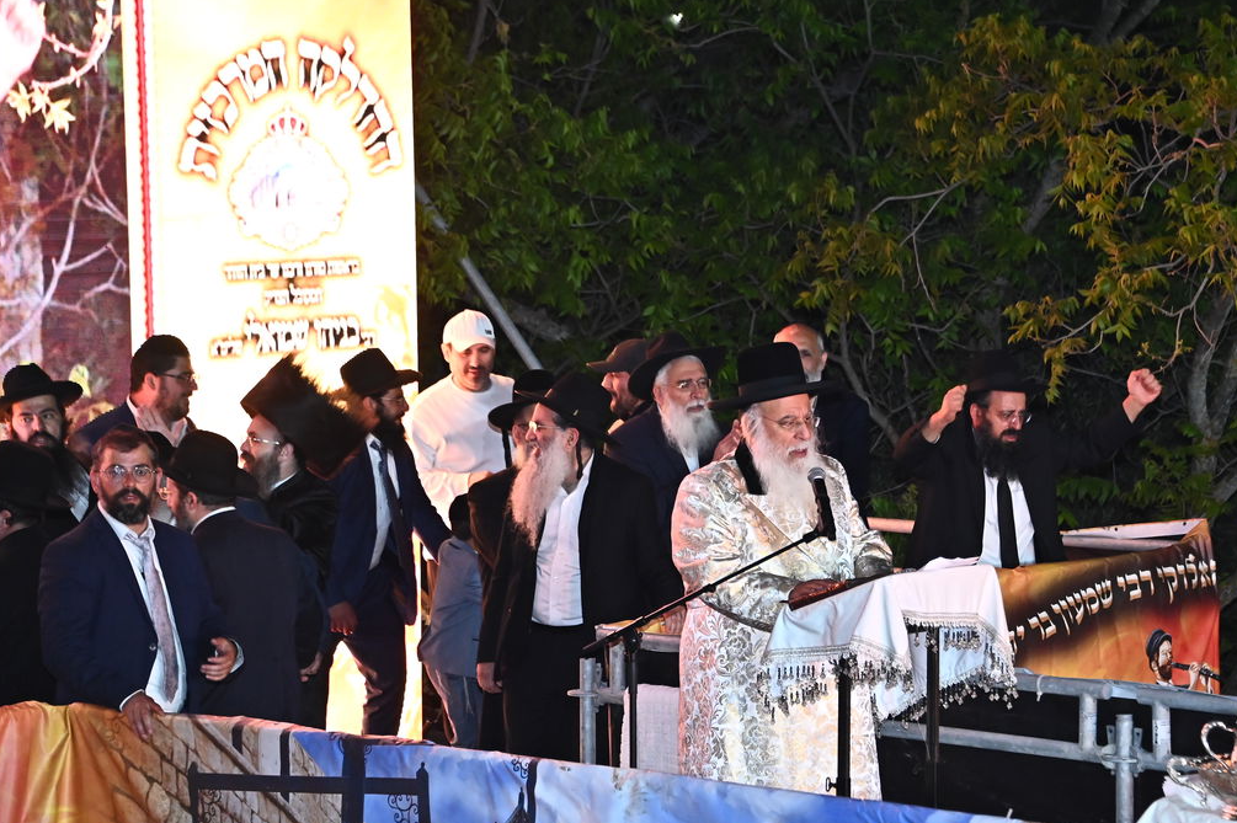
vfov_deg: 8.8
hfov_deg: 13.2
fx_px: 5357
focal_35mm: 156
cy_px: 499
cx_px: 753
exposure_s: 1/125
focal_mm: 112
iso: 2500
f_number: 5.3
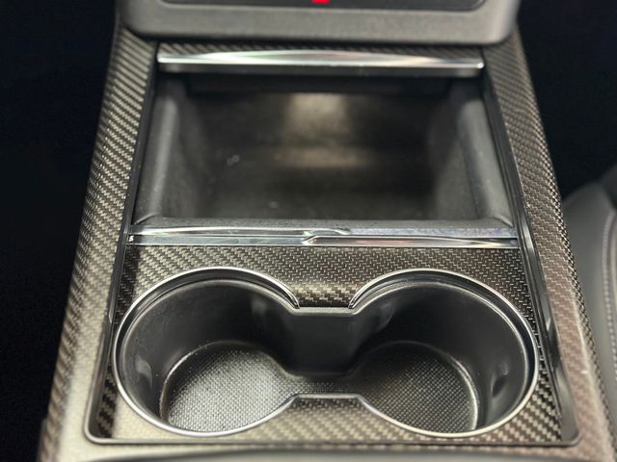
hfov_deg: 39.7
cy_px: 231
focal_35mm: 48
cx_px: 308
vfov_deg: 30.3
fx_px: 856
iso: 640
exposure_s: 1/30
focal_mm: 6.86
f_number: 1.78
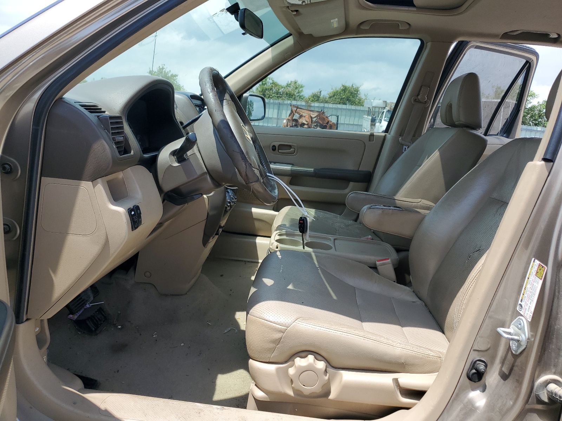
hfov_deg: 67.3
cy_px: 210
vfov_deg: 53.1
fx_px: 422
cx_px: 281
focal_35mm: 26
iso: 50
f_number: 1.5
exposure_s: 1/1667
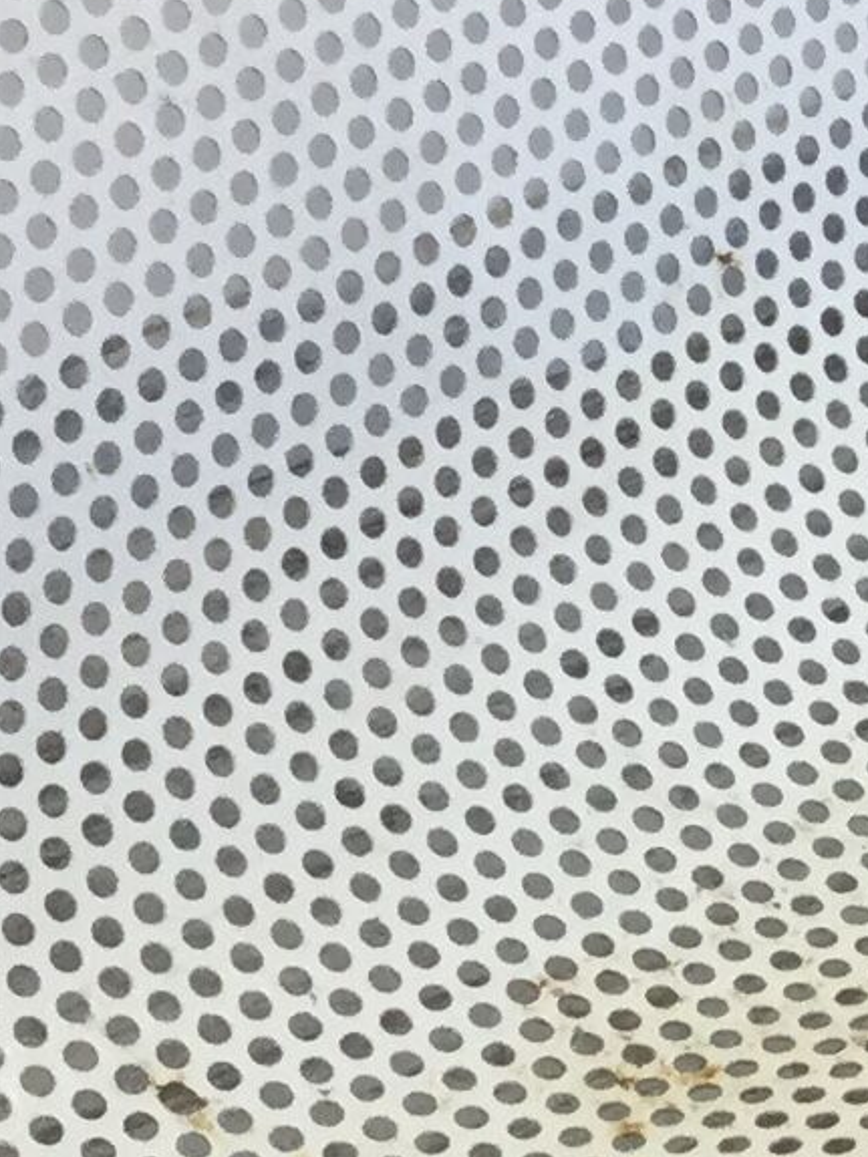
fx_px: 5886
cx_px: 1281
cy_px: 726
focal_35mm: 176
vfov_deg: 11.2
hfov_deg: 8.3
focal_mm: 3.3
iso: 32
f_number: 2.4
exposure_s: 1/33
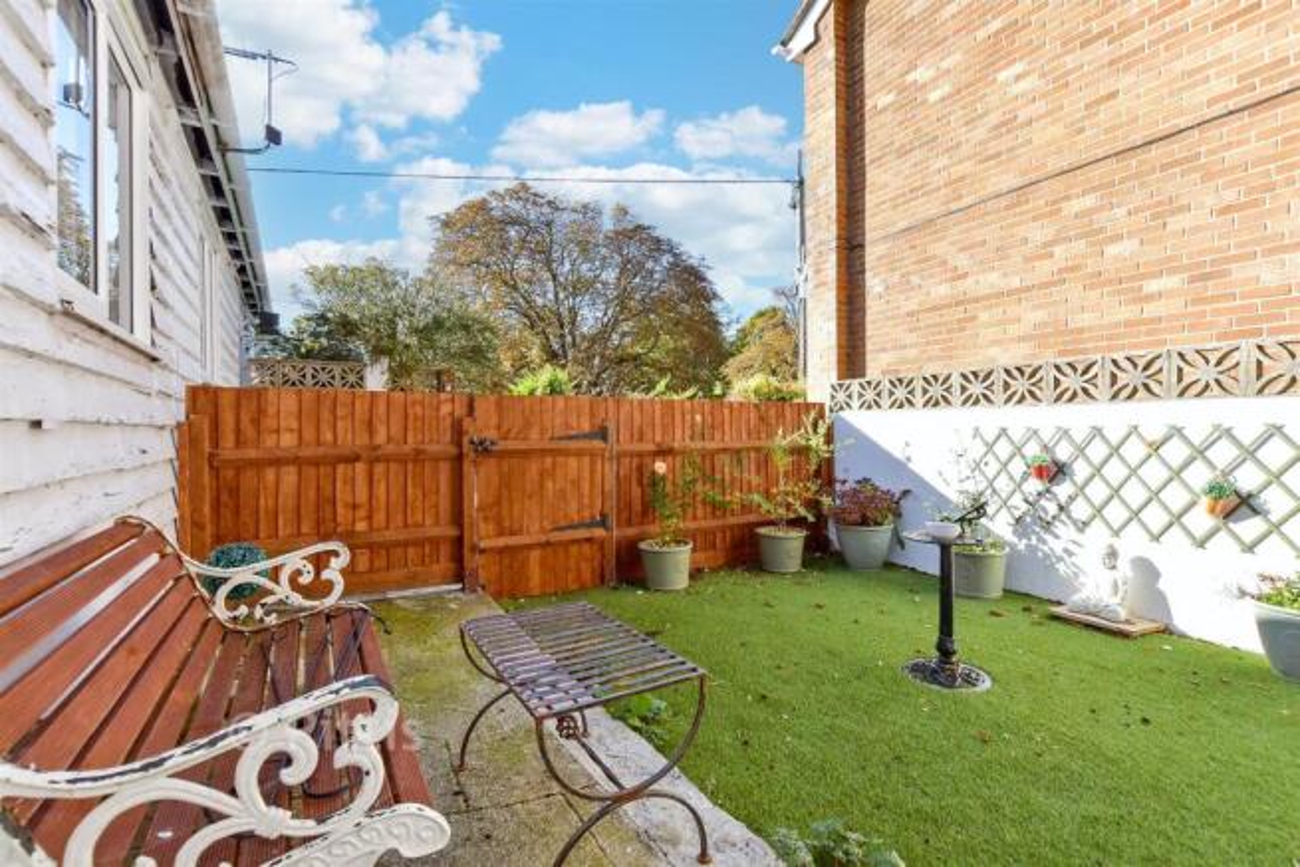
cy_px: 434
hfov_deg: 100.4
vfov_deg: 77.4
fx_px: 542
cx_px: 650
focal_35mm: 15
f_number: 8
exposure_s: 1/100
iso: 160
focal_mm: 10
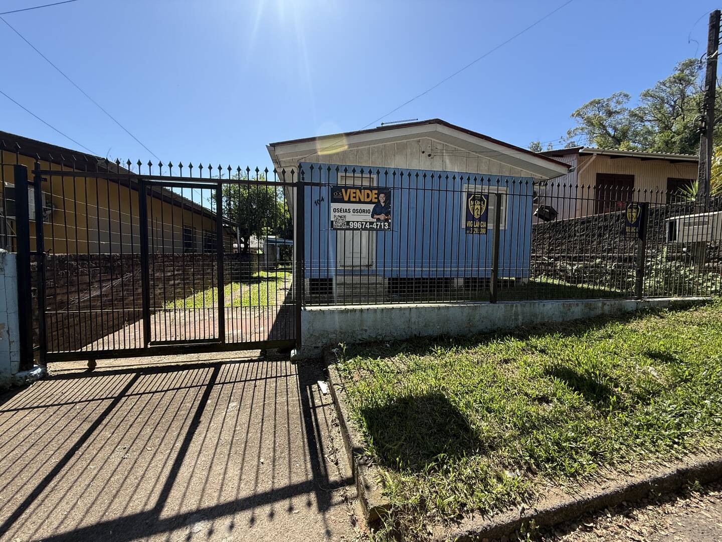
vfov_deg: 85.7
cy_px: 271
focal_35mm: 14
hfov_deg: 102.1
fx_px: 292
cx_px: 361
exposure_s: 1/901
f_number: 2.2
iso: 64
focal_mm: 2.22
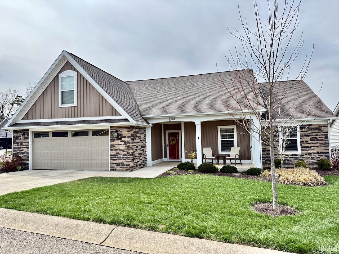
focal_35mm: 24
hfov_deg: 71.6
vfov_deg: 56.8
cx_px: 170
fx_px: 235
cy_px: 127
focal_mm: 6.76
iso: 100
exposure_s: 1/2299
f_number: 1.78
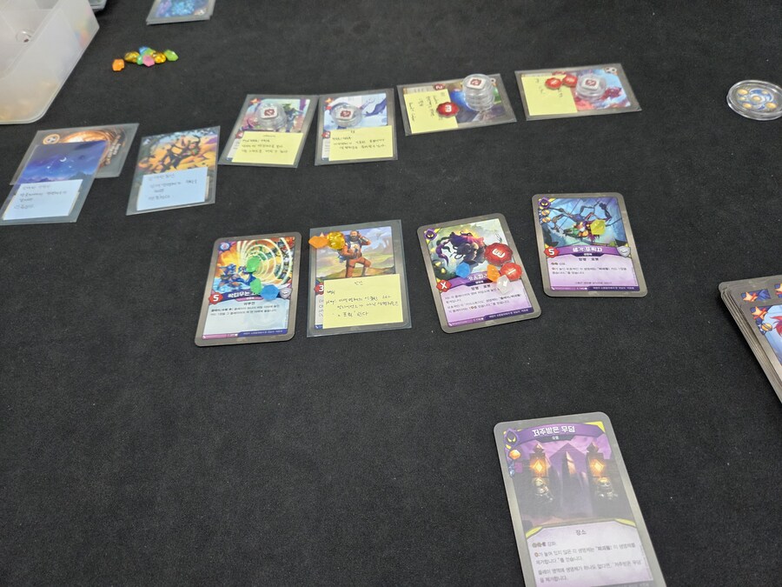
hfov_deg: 73.9
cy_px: 294
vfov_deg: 58.9
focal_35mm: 23
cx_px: 391
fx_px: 520
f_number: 1.8
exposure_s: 1/120
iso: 500
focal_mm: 5.4
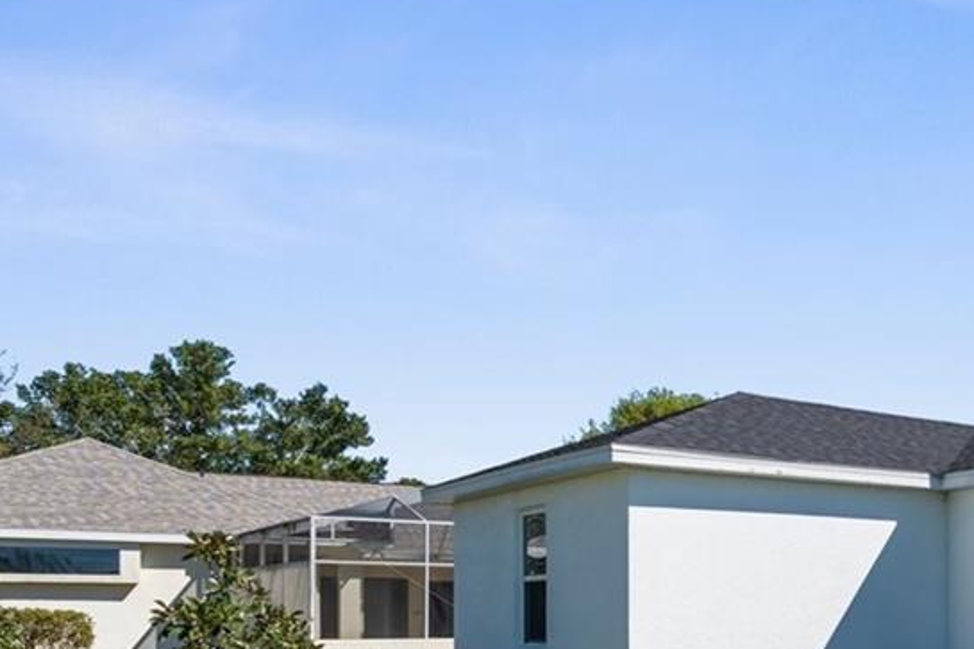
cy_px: 613
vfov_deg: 27.4
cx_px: 1112
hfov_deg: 35.0
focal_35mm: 47
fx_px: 1271
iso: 125
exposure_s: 1/800
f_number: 5
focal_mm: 16
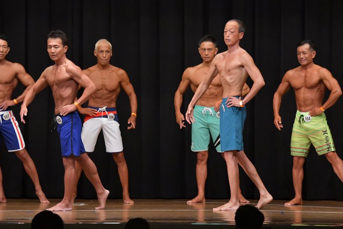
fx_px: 1943
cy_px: 114
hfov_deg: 10.1
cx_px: 170
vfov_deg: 6.7
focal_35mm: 204
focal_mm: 135
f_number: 5.6
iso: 6400
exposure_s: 1/400
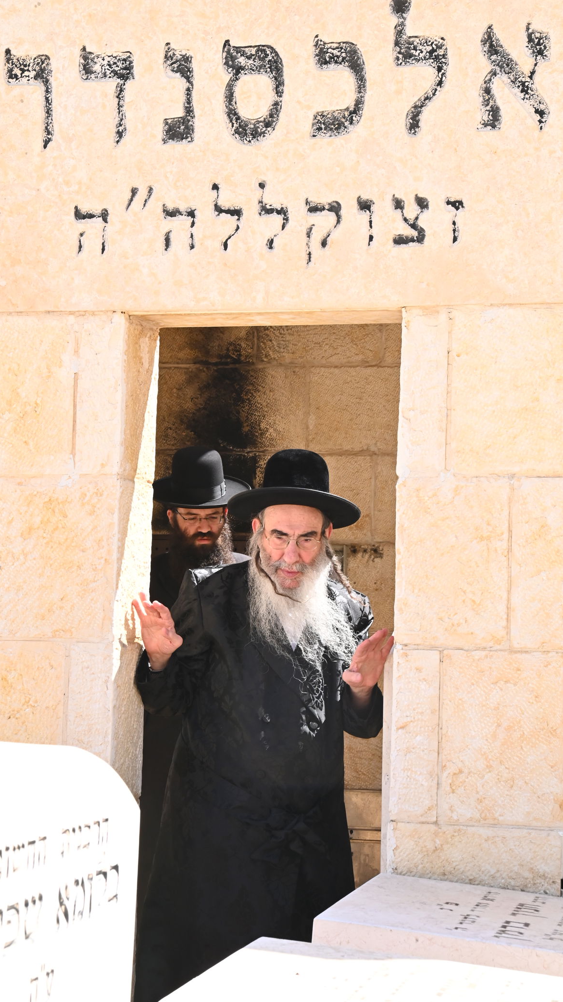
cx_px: 288
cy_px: 502
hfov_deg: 16.3
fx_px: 1964
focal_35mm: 74
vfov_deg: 28.6
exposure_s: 1/320
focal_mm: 70
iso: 1250
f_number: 16
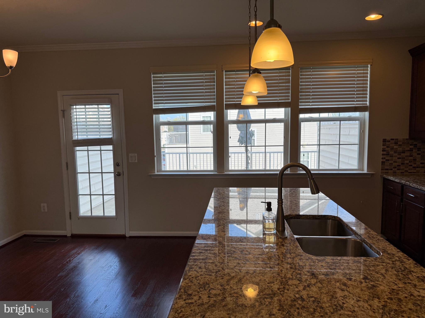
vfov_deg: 56.8
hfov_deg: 71.6
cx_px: 212
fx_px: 295
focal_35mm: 24
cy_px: 159
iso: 100
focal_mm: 6.76
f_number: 1.78
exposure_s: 1/602
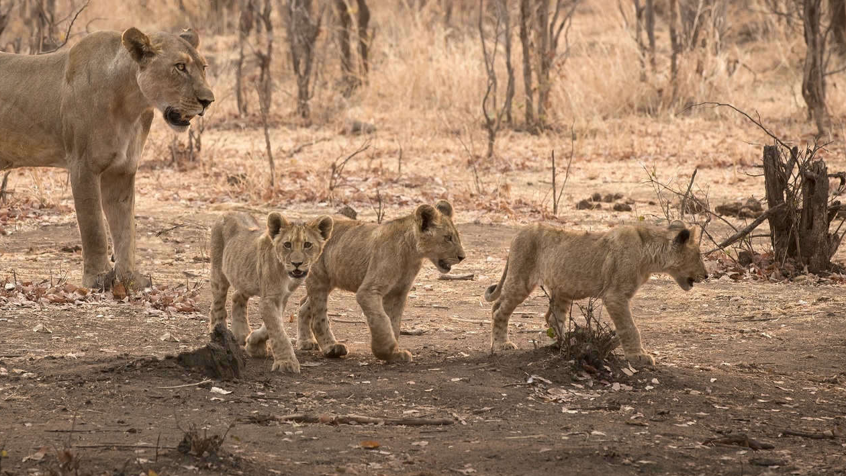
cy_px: 133
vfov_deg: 3.3
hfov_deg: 5.9
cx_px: 332
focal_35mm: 366
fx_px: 8211
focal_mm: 200
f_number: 6.7
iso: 400
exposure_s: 1/250
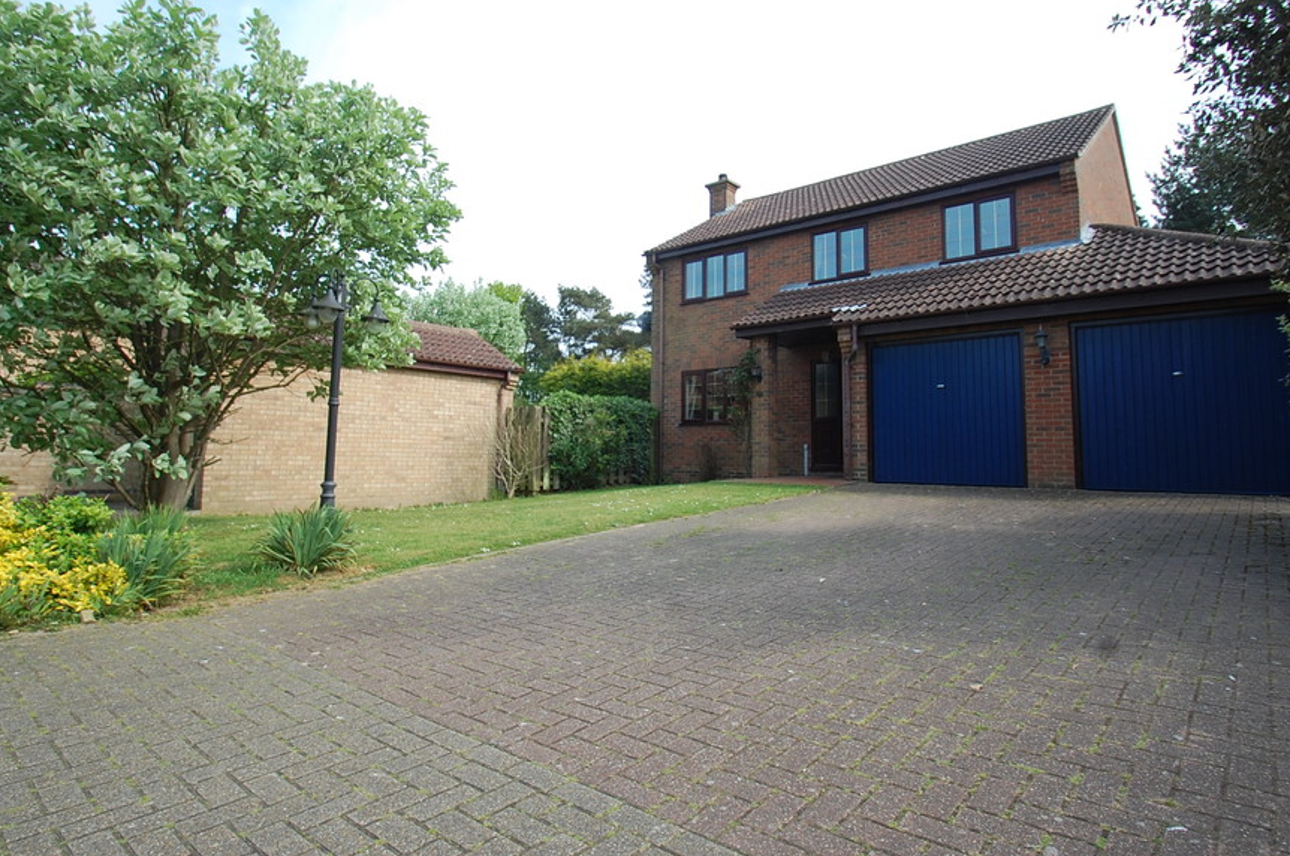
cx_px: 664
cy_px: 355
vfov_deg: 62.4
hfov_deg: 85.2
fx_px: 701
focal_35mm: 20
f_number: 7.1
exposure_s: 1/200
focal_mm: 11
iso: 200
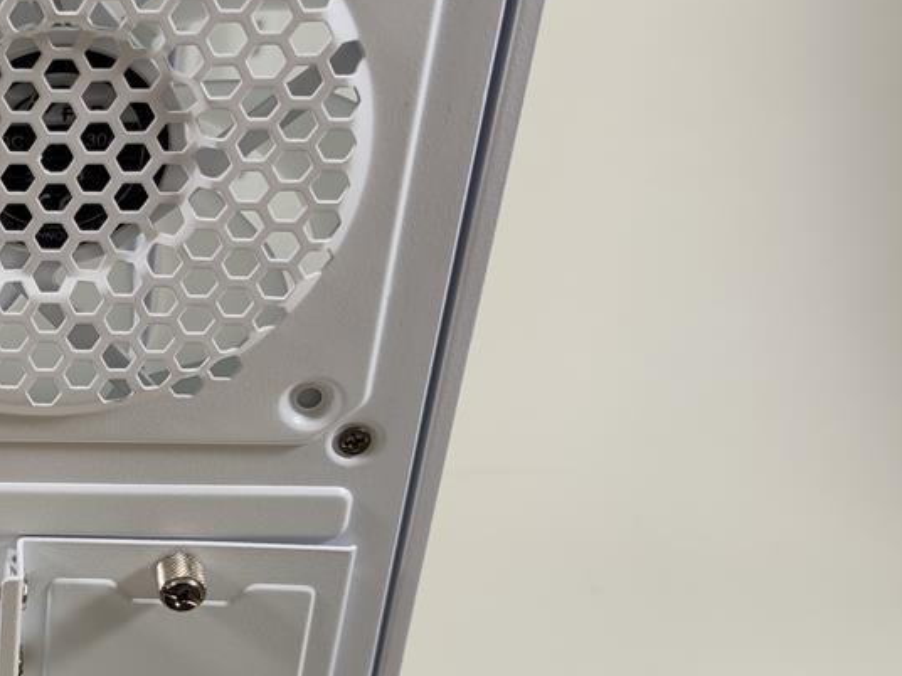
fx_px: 1824
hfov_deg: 24.9
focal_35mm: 70
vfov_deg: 20.9
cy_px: 465
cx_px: -194
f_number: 1.85
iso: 67
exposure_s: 1/100
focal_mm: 6.78
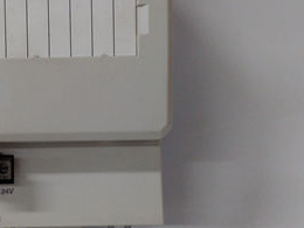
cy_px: 96
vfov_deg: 28.0
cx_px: 54
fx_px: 457
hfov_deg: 35.4
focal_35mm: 52
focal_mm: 3.79
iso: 294
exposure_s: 1/33
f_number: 2
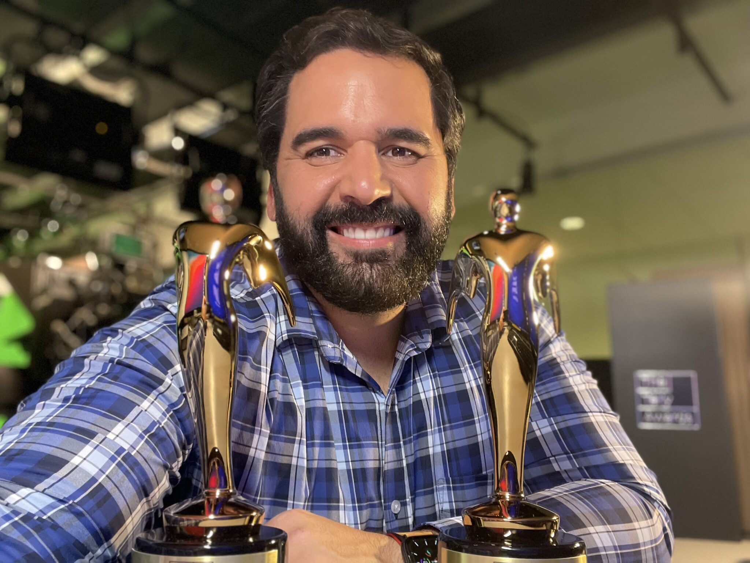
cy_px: 282
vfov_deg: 46.8
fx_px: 650
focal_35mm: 30
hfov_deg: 60.0
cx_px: 375
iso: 400
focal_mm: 2.71
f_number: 2.2
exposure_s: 1/41
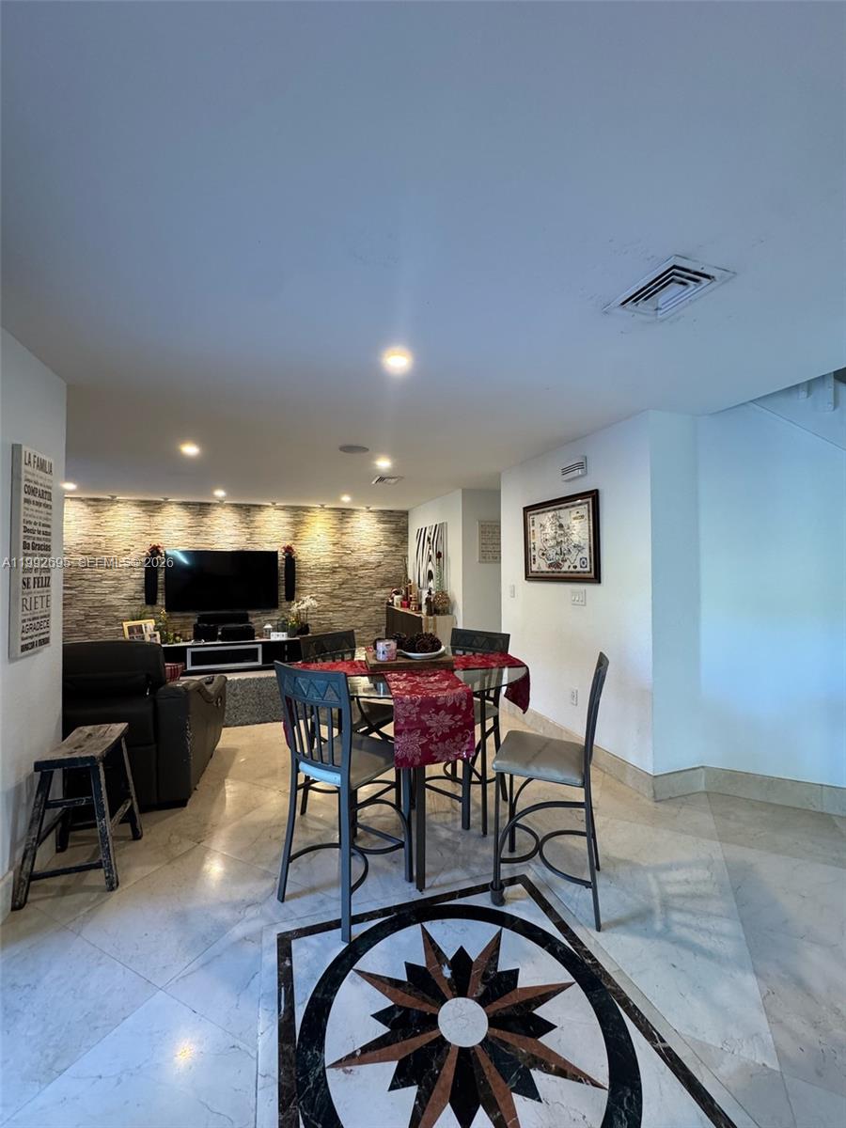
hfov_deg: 85.7
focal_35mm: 14
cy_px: 564
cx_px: 423
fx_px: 456
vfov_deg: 102.1
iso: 320
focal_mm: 2.22
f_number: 2.2
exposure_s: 1/60
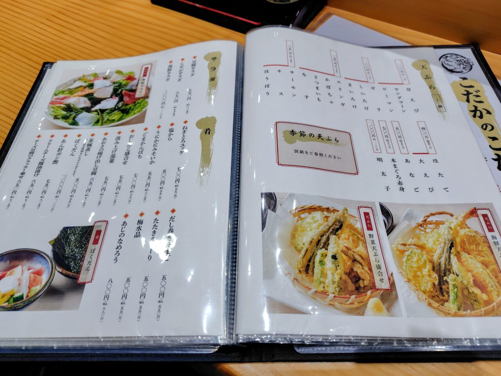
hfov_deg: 73.9
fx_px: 333
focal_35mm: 23
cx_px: 250
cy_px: 188
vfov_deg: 58.9
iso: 183
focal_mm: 5.6
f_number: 1.9
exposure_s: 1/120
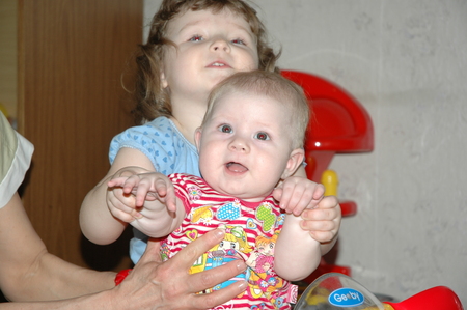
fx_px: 1361
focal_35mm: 105
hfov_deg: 19.5
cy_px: 155
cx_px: 234
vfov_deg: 13.0
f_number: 5.6
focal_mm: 70
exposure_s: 1/125
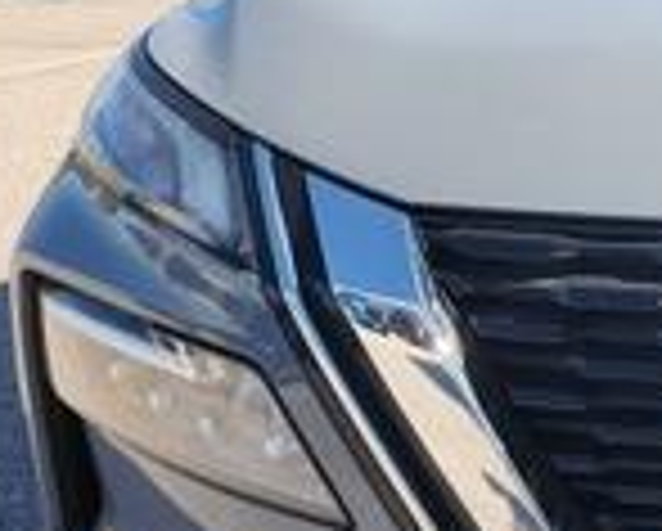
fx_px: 1511
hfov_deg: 21.6
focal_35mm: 77
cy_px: 297
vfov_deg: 19.9
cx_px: 928
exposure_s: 1/451
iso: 50
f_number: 1.8
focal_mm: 6.4
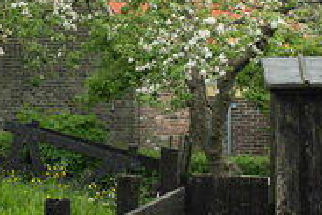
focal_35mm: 186
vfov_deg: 7.4
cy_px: 89
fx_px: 1665
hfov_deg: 11.0
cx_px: 82
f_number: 8
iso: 320
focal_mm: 38
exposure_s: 1/250
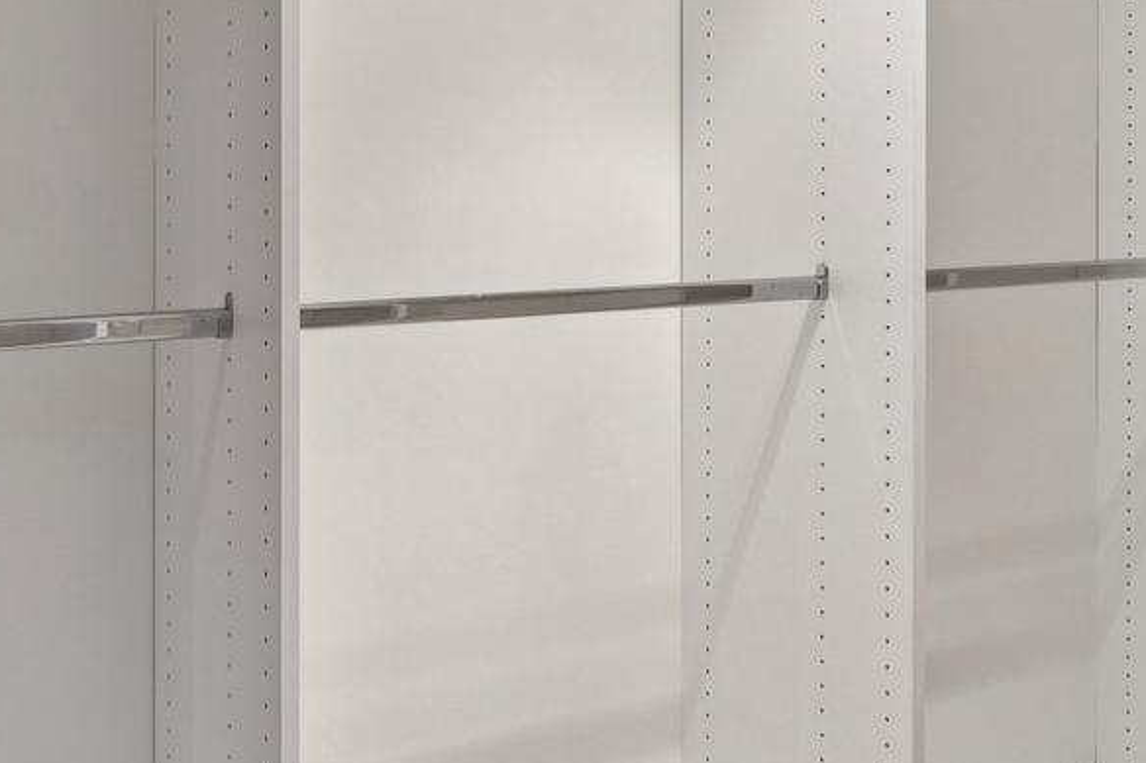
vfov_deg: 34.8
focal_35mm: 37
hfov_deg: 49.9
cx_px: 290
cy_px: 149
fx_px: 1177
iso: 200
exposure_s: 1/6
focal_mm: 10
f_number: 7.1
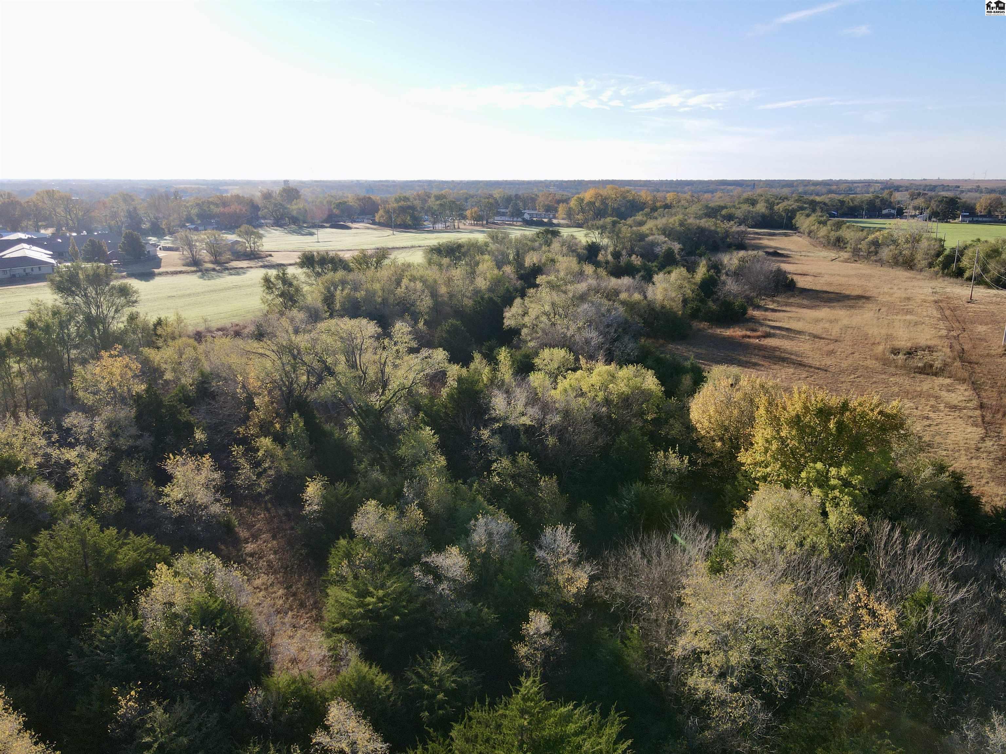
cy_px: 377
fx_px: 697
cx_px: 503
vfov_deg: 56.8
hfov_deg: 71.6
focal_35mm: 24
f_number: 2.8
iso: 100
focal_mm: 4.5
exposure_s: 1/400
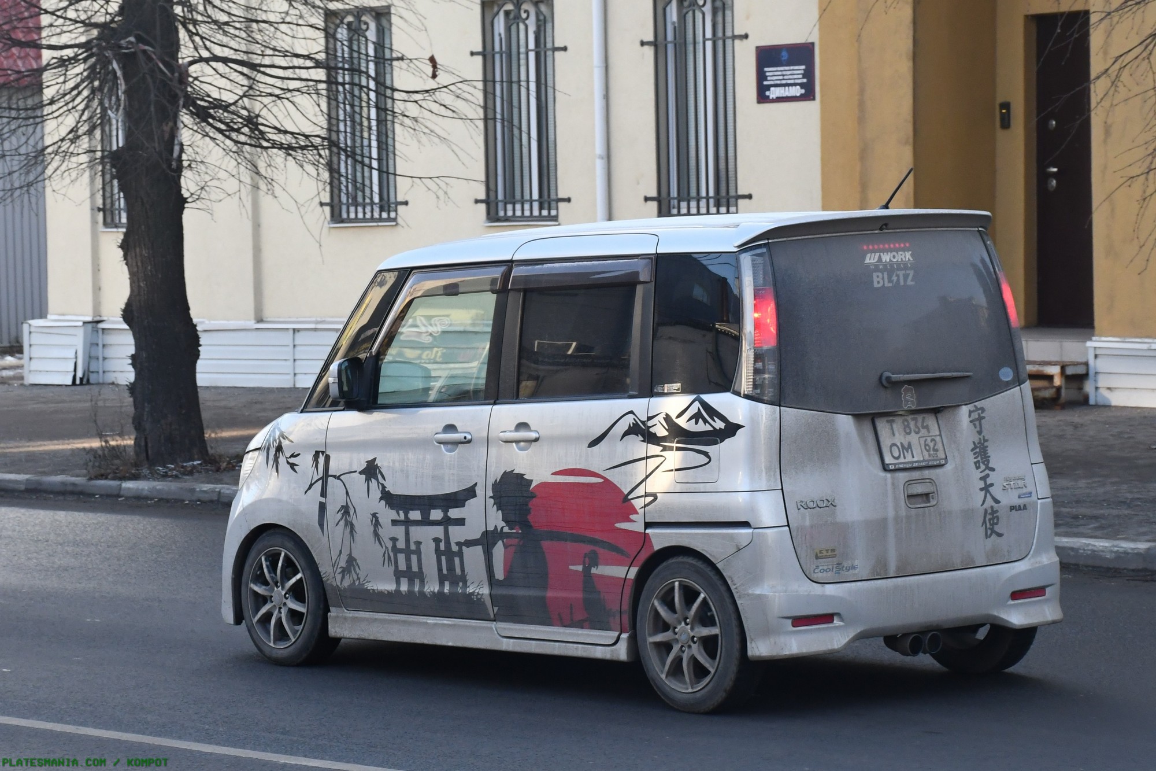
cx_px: 578
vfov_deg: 14.7
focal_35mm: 93
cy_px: 386
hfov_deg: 21.9
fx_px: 2986
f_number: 9
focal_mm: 62
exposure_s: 1/320
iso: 1000
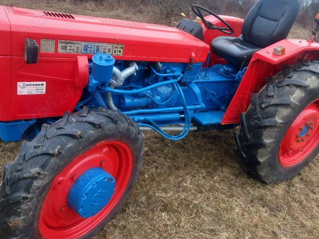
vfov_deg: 45.4
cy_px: 106
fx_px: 286
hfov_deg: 58.2
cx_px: 175
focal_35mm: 31
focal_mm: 4
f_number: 1.8
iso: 25
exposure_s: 1/100
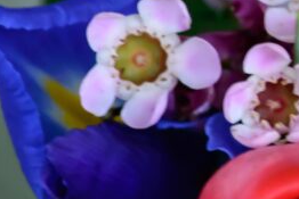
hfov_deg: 1.9
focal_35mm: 1083
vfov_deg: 1.3
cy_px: 31
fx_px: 8999
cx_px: 507
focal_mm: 185
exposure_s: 1/20
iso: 3200
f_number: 5
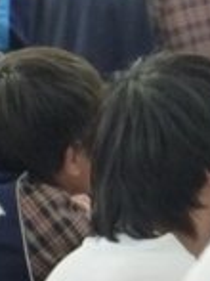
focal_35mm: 367
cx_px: 556
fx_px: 2973
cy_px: -90
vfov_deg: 5.4
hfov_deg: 4.0
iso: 400
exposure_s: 1/10
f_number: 5.3
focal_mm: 13.3
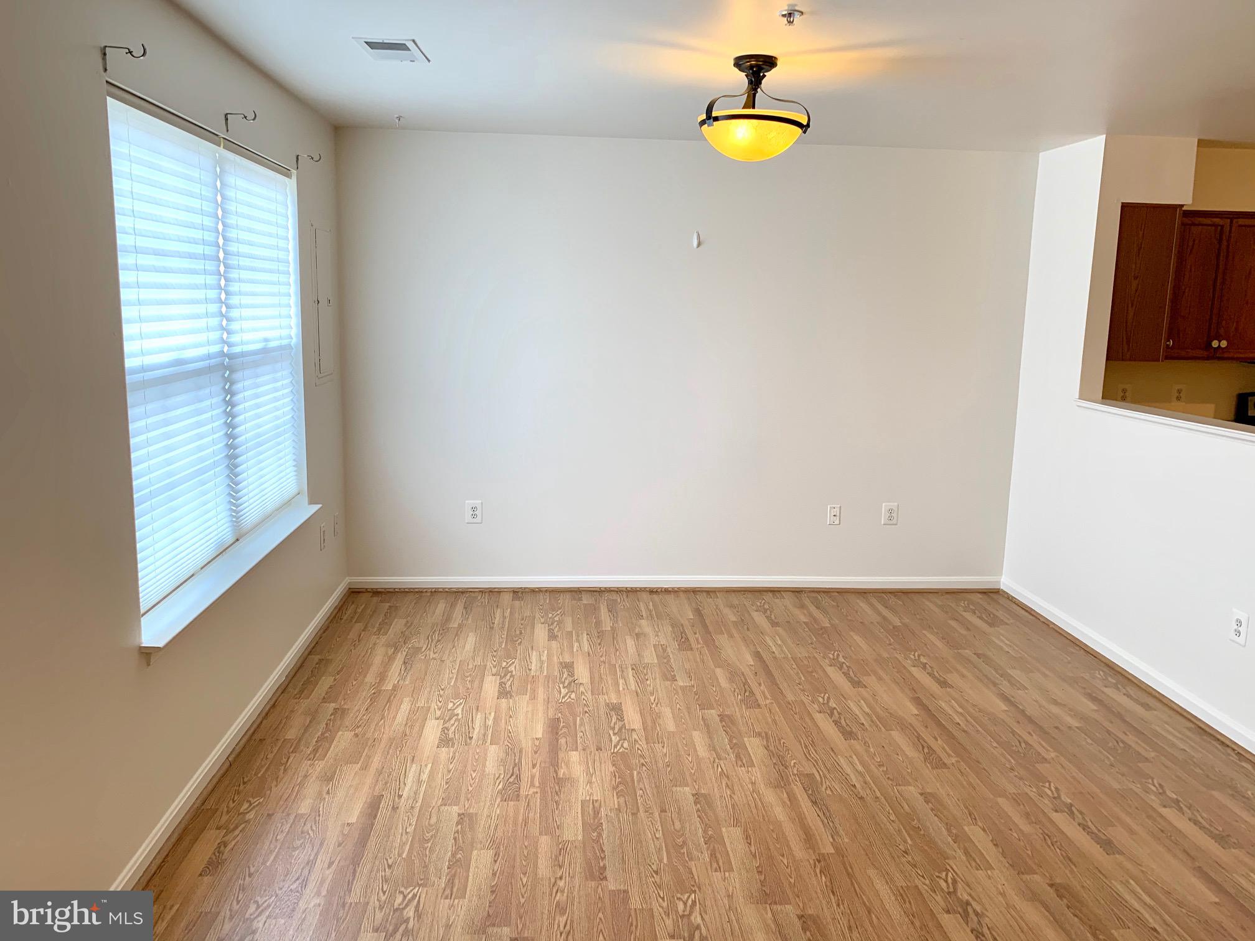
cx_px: 628
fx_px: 943
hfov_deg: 67.3
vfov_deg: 53.1
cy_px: 470
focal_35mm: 26
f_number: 1.8
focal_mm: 4.25
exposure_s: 1/60
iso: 50
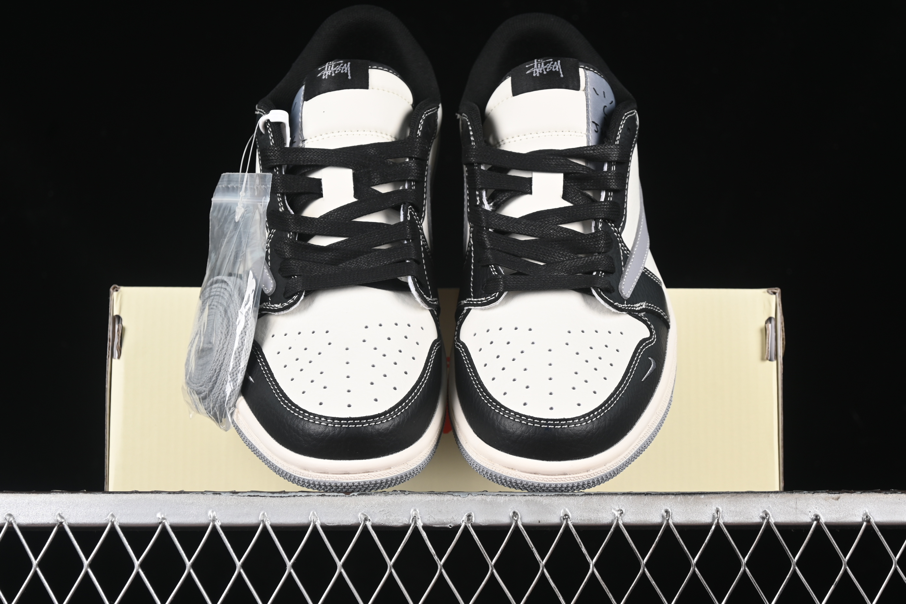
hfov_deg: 27.0
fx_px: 1887
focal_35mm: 75
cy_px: 302
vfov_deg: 18.2
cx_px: 453
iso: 160
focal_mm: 50
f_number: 6.3
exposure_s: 1/60
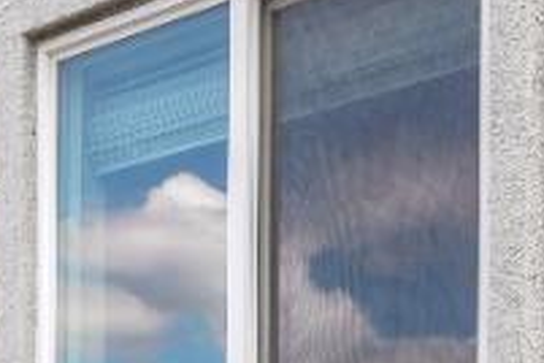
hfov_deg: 16.1
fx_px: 1919
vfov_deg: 10.3
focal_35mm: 127
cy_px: 601
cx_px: 260
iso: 100
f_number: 8
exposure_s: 1/60
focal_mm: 17
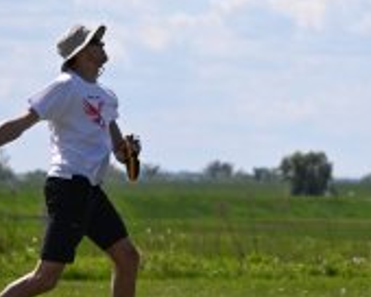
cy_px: 179
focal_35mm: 454
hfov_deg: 4.3
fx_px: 4985
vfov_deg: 3.4
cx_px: 239
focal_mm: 165
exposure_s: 1/2500
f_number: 6.3
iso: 320
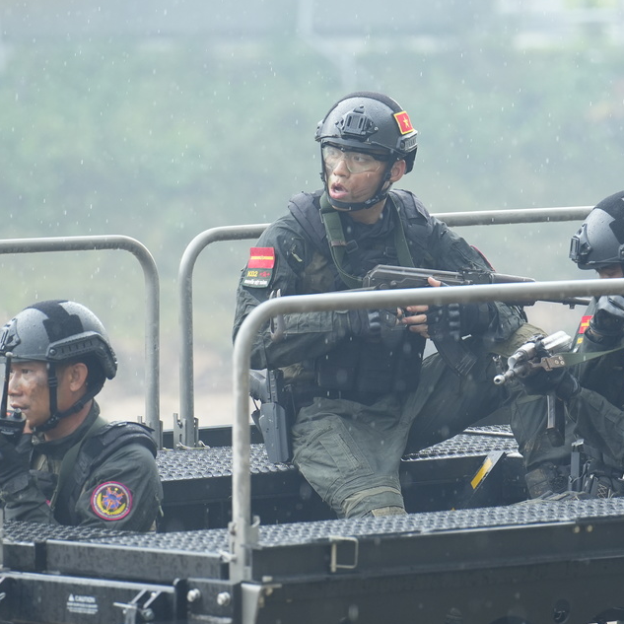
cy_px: 317
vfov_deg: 4.8
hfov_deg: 4.8
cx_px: 341
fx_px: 7383
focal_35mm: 362
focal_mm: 180
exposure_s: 1/800
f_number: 3.5
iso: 800
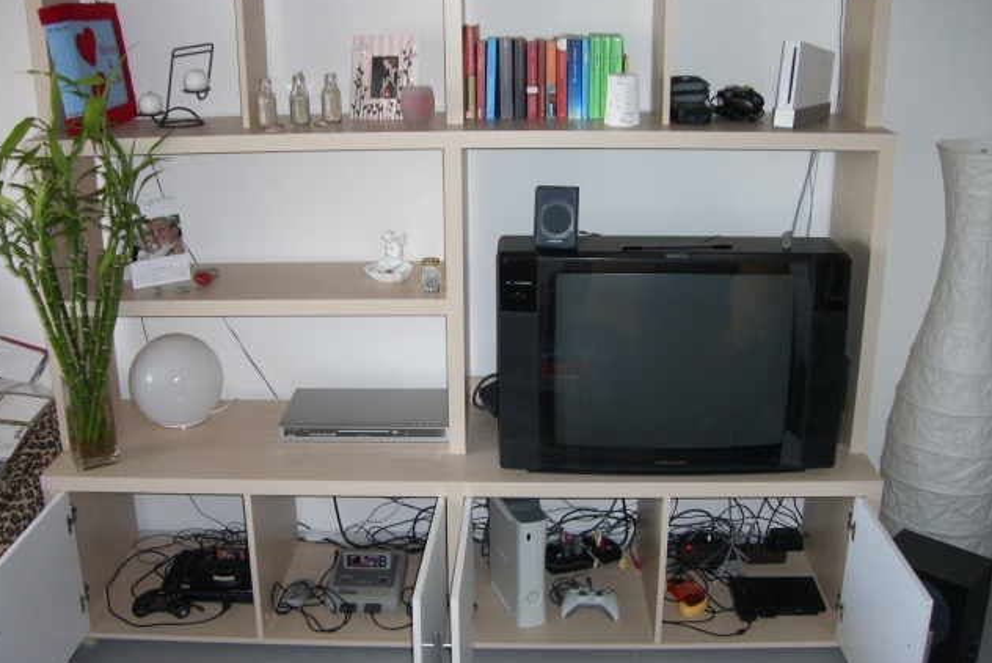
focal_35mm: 40
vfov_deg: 33.4
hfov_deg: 48.4
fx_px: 1103
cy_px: 355
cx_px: 491
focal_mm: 6.2
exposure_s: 1/60
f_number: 2.7
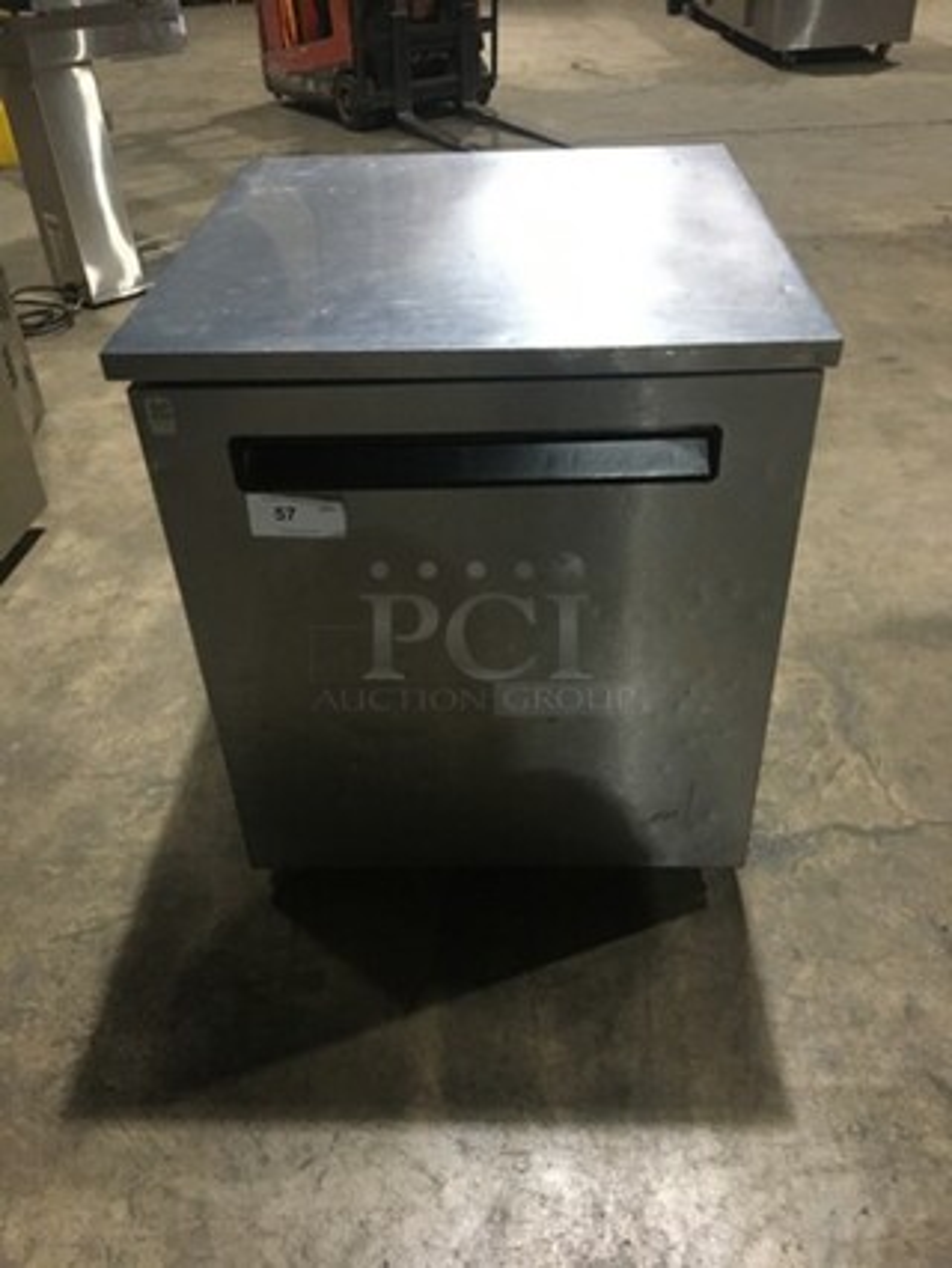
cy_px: 634
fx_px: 1062
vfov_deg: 61.6
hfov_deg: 48.3
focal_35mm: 29
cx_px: 476
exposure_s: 1/17
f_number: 2.2
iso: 200
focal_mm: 4.15
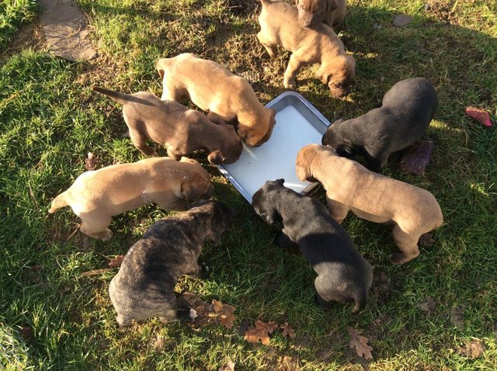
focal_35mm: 32
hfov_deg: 56.9
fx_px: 459
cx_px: 248
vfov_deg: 44.1
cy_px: 186
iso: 32
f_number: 2.4
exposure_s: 1/278
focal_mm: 3.3
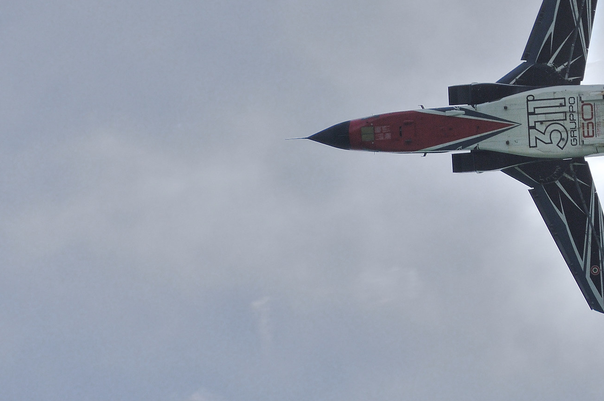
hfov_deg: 2.5
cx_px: 442
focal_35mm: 832
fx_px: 13941
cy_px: 60
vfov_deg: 1.6
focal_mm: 300
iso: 200
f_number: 11
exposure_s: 1/1000
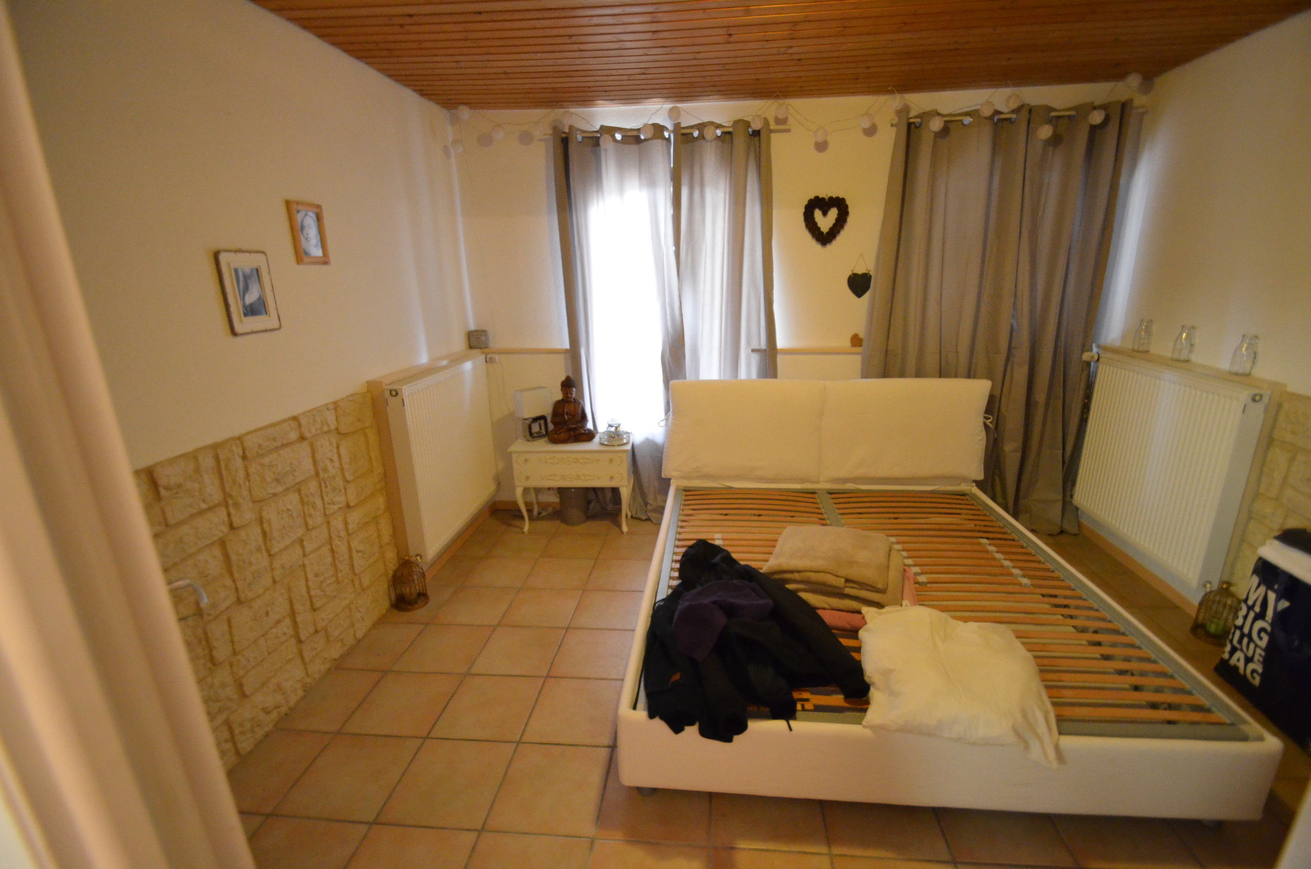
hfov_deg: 100.5
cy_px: 434
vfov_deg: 77.1
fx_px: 545
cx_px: 656
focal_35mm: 15
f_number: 3.5
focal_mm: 10
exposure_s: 1/15
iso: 3200
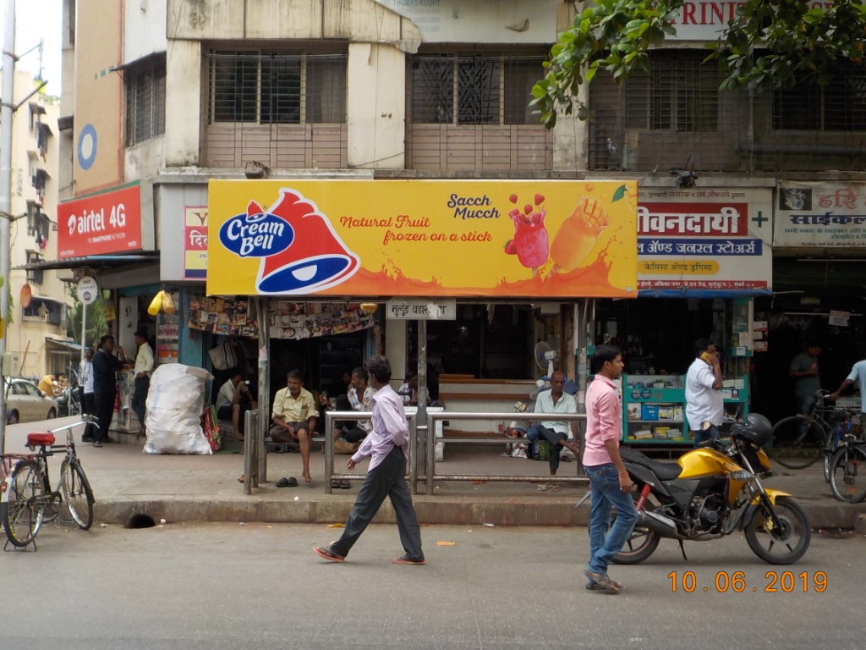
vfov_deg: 37.7
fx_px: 951
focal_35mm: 38
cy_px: 325
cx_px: 433
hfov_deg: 49.0
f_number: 3.7
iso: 125
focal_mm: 5.2
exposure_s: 1/320
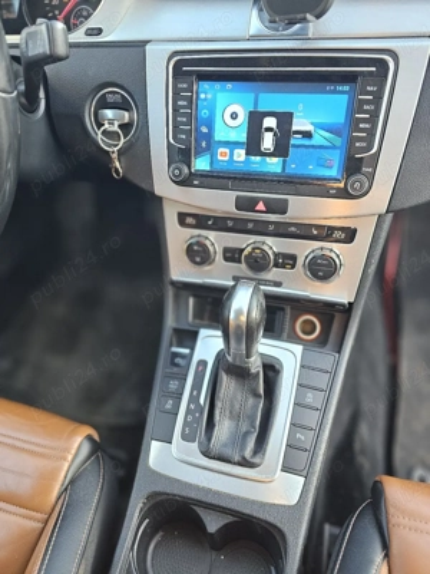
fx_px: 381
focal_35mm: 23
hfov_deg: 58.9
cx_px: 215
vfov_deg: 73.9
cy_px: 287
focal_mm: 6.3
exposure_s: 1/143
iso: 250
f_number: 1.7
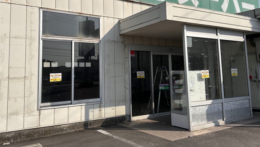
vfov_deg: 34.3
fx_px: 234
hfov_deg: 58.0
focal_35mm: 34
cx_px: 129
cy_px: 48
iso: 80
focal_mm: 6.86
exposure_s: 1/8929
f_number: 1.78
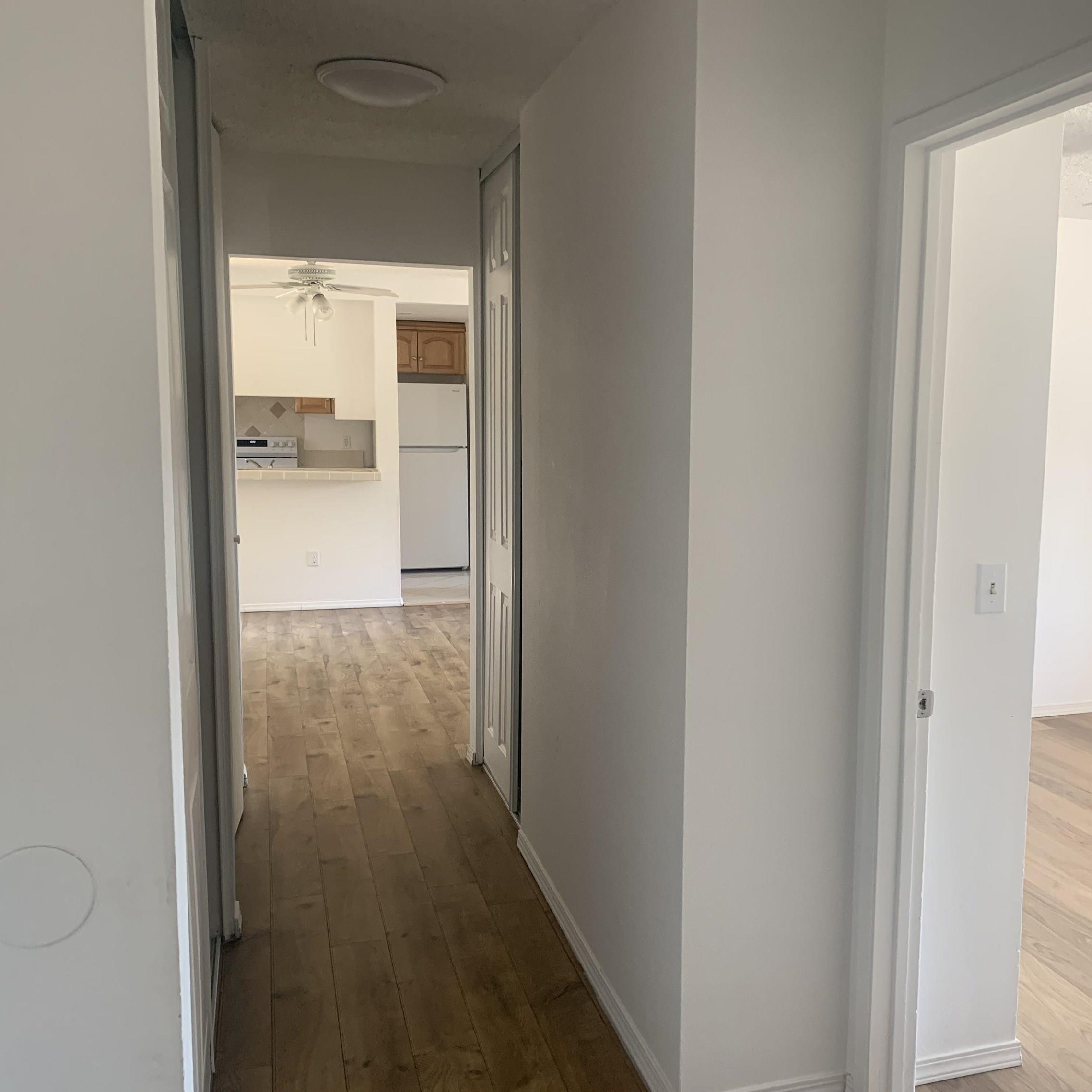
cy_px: 541
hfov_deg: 52.2
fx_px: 1106
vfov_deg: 52.5
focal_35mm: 31
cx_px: 649
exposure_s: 1/60
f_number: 1.8
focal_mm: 4.25
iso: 100
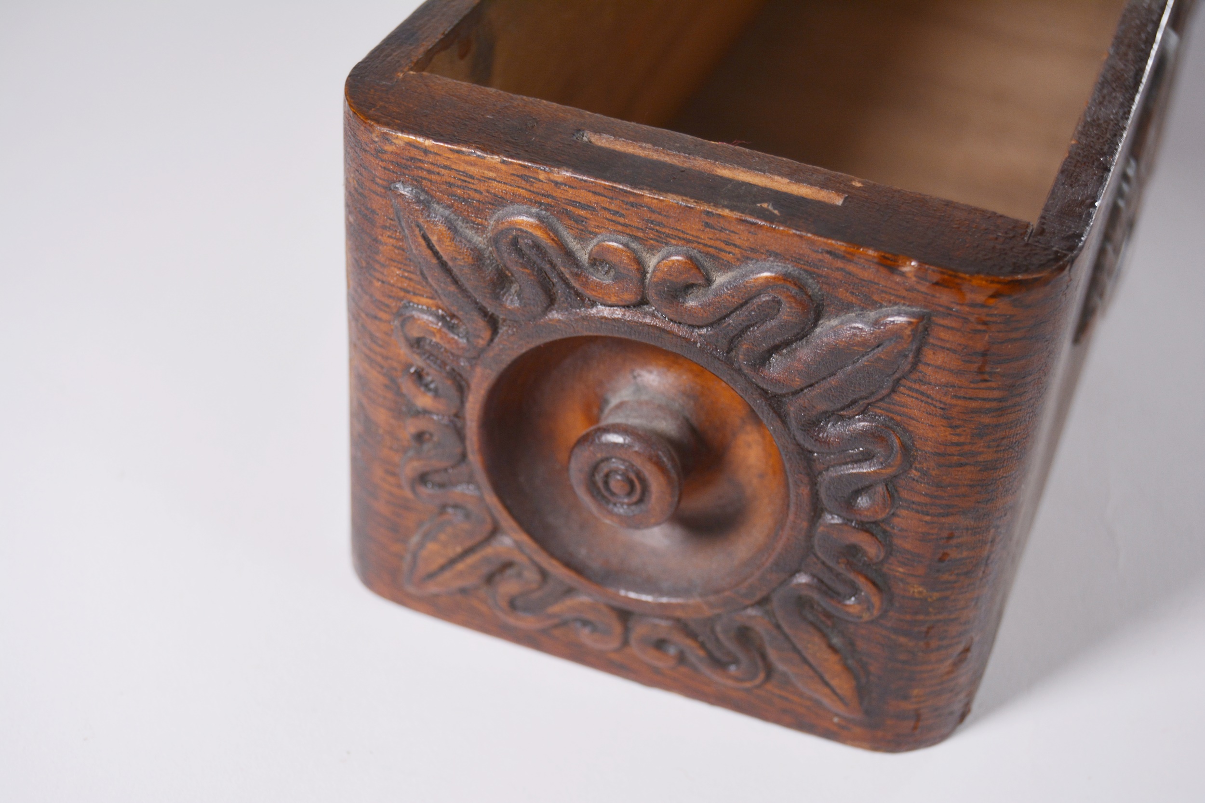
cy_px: 402
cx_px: 602
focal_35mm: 57
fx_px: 1908
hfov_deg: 35.1
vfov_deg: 23.8
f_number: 5.6
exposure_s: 1/125
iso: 320
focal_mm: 38
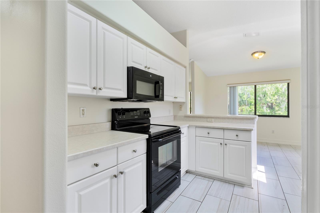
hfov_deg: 95.0
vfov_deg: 72.0
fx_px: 147
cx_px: 160
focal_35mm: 16
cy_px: 106
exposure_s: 1/160
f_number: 9
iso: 100
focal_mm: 11
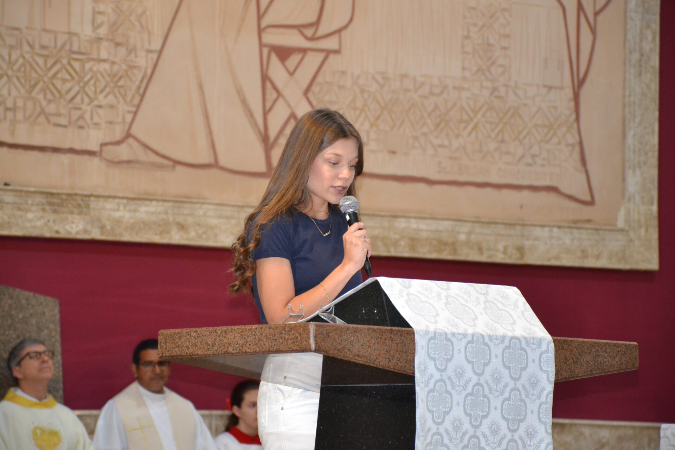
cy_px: 225
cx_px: 338
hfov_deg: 12.2
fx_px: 3150
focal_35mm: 168
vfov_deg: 8.2
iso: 1800
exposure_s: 1/60
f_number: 5.6
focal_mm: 112
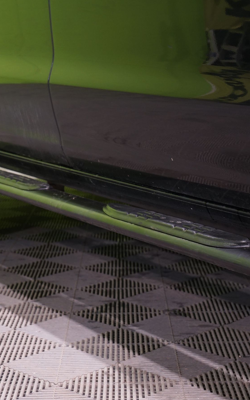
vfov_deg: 27.8
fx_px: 807
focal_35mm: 74
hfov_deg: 17.6
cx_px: 164
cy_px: 221
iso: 1000
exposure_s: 1/15
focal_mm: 43
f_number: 5
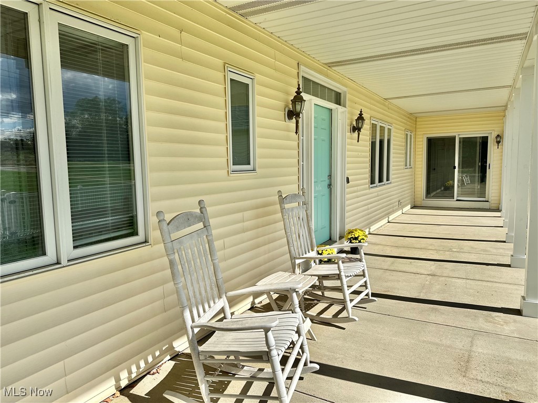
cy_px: 202
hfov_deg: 71.6
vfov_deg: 56.8
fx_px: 373
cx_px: 269
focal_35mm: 24
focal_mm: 6.86
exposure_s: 1/7042
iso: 80
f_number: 1.78
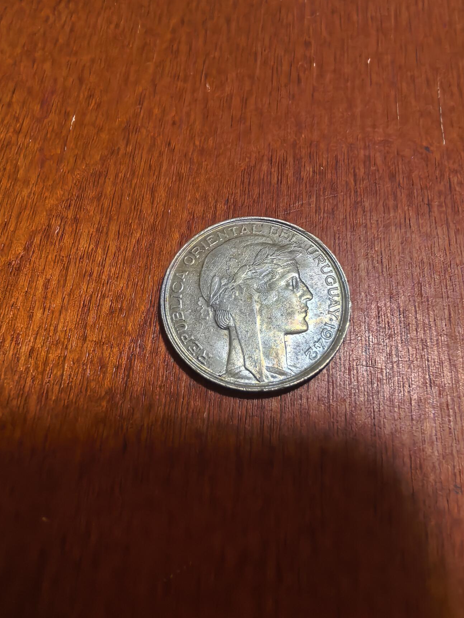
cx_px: 236
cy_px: 305
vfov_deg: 69.4
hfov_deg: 54.9
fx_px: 447
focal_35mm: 25
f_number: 2.2
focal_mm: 1.68
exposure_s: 1/33.3
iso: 320
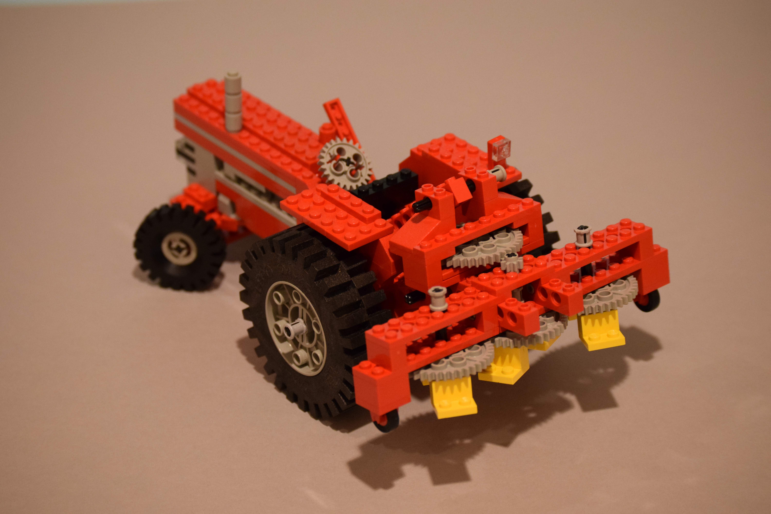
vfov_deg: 16.6
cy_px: 257
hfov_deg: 24.6
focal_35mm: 82
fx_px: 1767
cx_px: 386
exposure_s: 1/60
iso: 2000
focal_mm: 55
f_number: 4
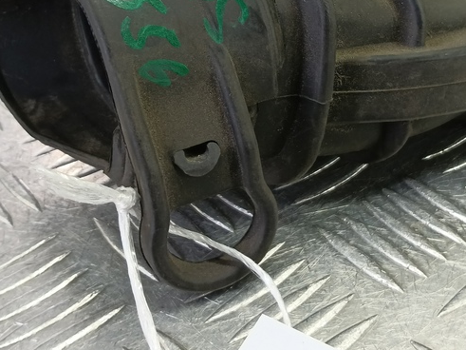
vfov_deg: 29.6
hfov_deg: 39.4
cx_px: 288
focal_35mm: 48
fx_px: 646
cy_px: 70
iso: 169
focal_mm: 4.11
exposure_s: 1/50
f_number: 1.6
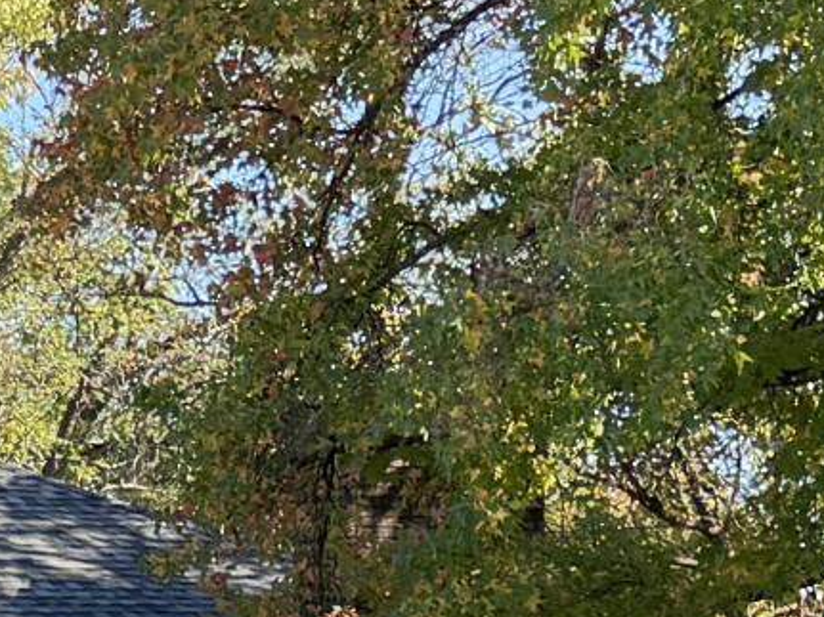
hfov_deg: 11.0
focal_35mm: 167
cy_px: 921
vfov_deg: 8.7
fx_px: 3974
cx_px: -719
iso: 100
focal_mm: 6.76
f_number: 1.78
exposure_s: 1/450
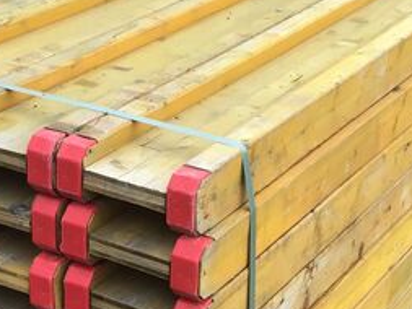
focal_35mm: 98
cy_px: 234
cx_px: 134
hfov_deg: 19.9
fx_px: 1167
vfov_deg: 15.0
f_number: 2.4
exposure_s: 1/100
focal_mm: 3.3
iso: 32
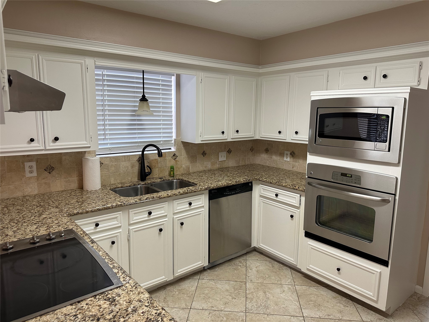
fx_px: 297
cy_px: 161
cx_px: 214
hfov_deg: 71.6
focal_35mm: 24
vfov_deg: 56.8
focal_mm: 6.86
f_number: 1.78
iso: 200
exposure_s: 1/120
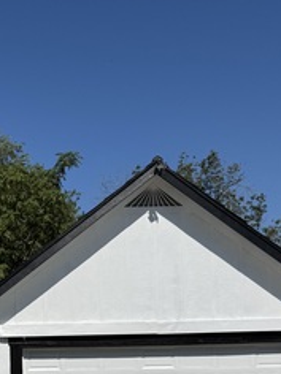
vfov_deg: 28.2
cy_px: 363
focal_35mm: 65
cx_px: 75
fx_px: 704
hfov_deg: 22.4
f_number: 1.78
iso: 80
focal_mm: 6.76
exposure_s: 1/12346
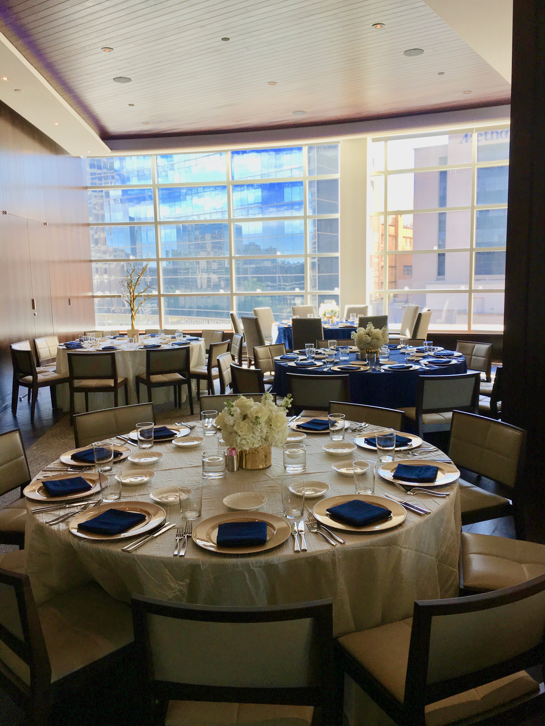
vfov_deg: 61.7
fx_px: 609
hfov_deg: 48.2
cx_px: 272
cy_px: 363
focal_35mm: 29
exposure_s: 1/120
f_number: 2.2
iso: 25
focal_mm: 4.15
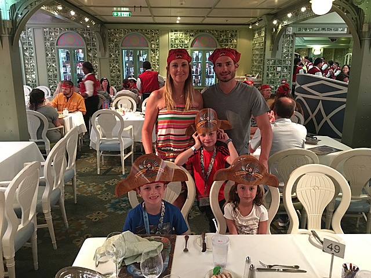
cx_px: 186
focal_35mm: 29
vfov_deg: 48.2
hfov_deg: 61.7
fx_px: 311
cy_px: 139
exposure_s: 1/4
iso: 100
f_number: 2.2
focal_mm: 4.15
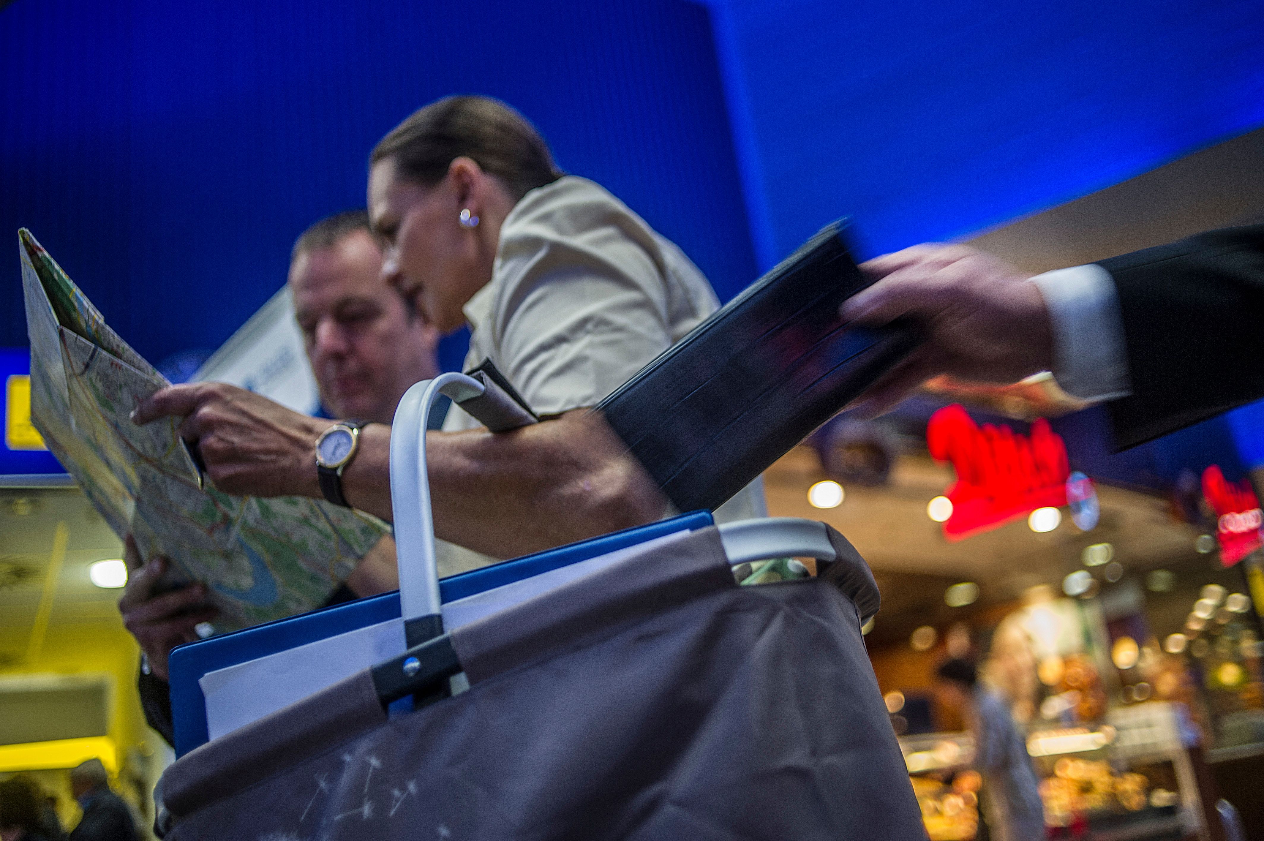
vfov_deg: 37.8
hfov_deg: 54.5
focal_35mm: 35
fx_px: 1228
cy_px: 420
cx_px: 632
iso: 400
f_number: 2
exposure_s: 1/100
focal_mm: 35
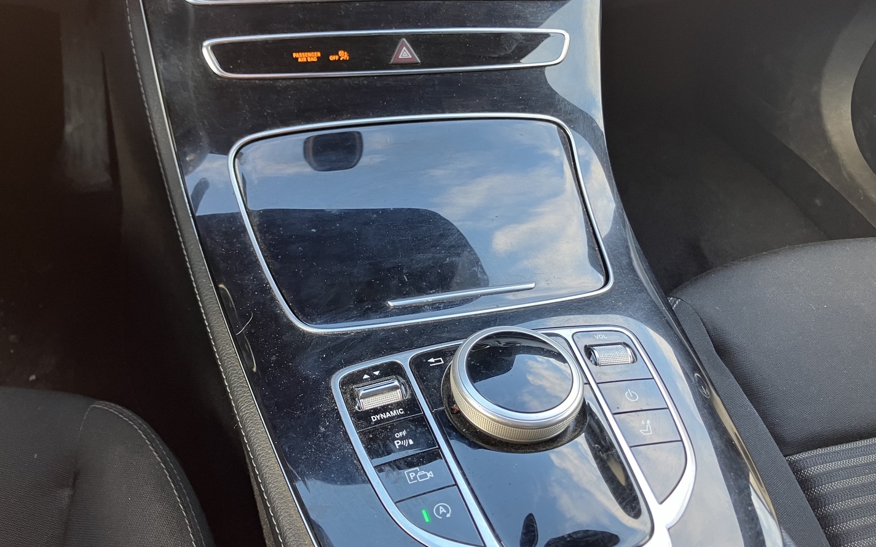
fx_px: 716
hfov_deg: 62.9
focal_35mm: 30
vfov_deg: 41.8
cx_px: 437
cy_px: 248
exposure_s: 1/50
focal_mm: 3.99
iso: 80
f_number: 1.8
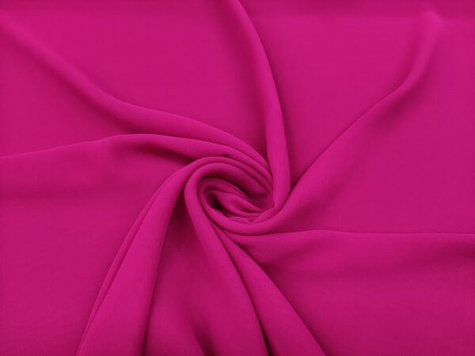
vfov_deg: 54.9
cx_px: 238
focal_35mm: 25
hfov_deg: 69.4
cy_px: 178
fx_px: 343
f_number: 1.89
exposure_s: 1/100
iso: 320
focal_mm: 5.43
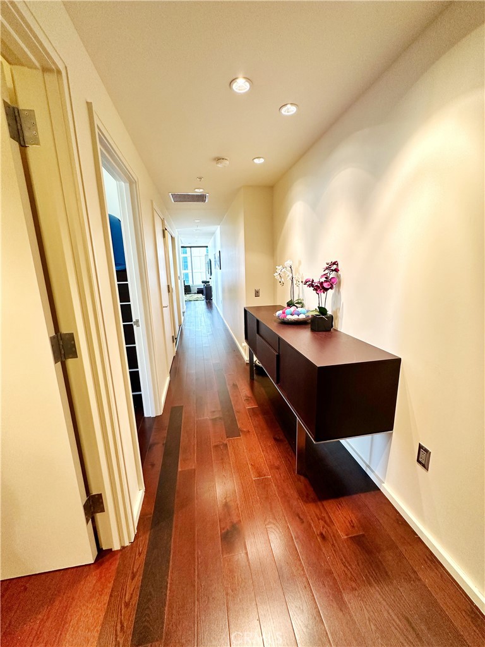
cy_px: 324
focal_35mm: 14
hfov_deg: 85.7
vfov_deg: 102.1
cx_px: 242
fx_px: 262
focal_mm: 2.22
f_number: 2.2
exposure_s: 1/60
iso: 200
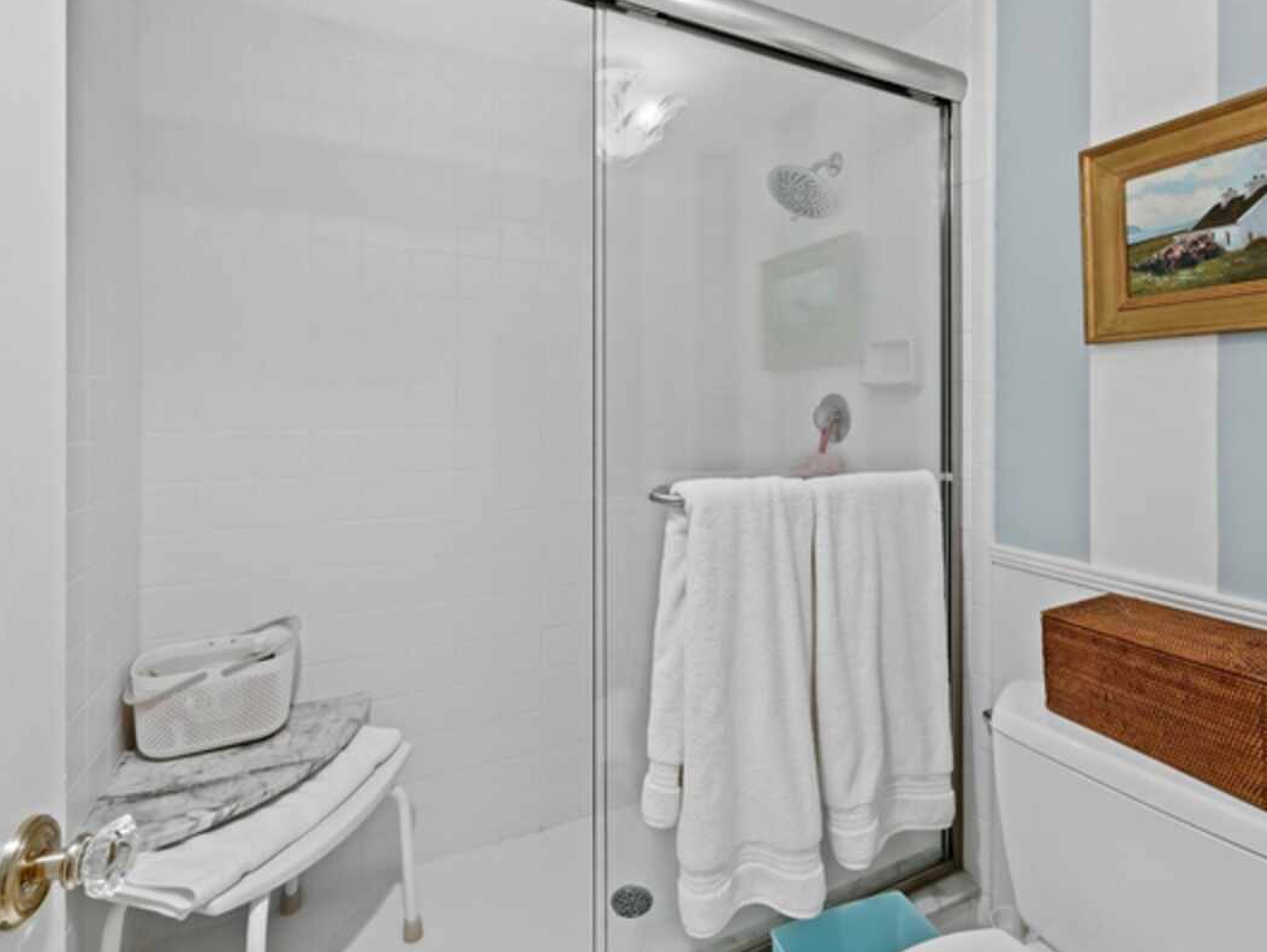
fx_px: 623
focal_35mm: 17
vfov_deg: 74.0
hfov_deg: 90.9
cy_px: 381
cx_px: 674
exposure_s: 1/3
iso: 400
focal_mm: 7
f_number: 11
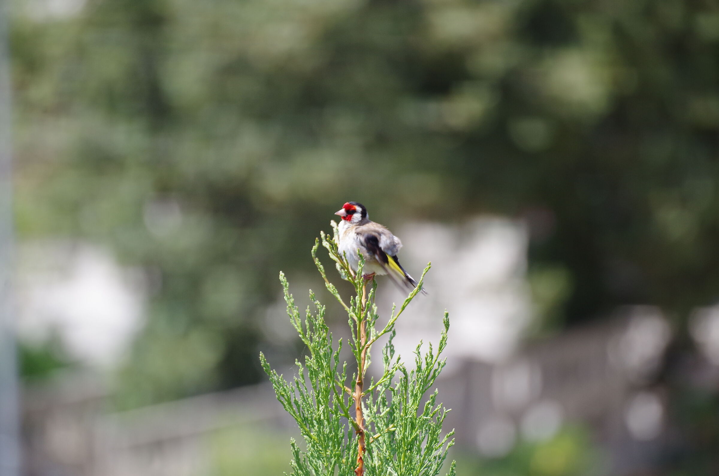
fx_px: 8970
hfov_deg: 4.6
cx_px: 360
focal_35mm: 450
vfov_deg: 3.0
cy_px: 238
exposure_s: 1/400
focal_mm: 300
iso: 400
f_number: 6.3
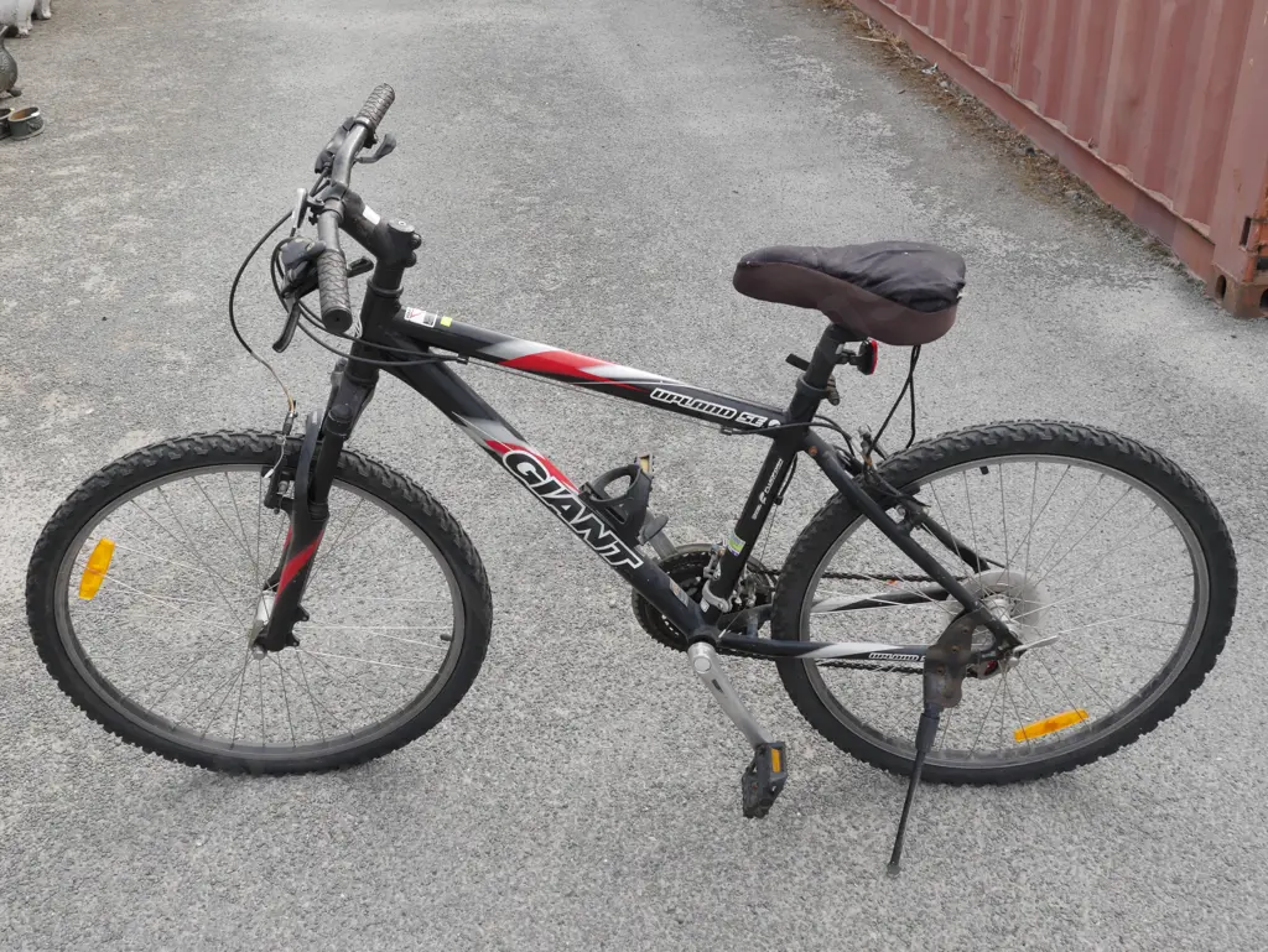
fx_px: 1393
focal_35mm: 38
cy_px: 476
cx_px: 634
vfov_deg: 37.8
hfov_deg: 49.0
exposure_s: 1/200
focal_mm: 19
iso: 200
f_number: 6.3
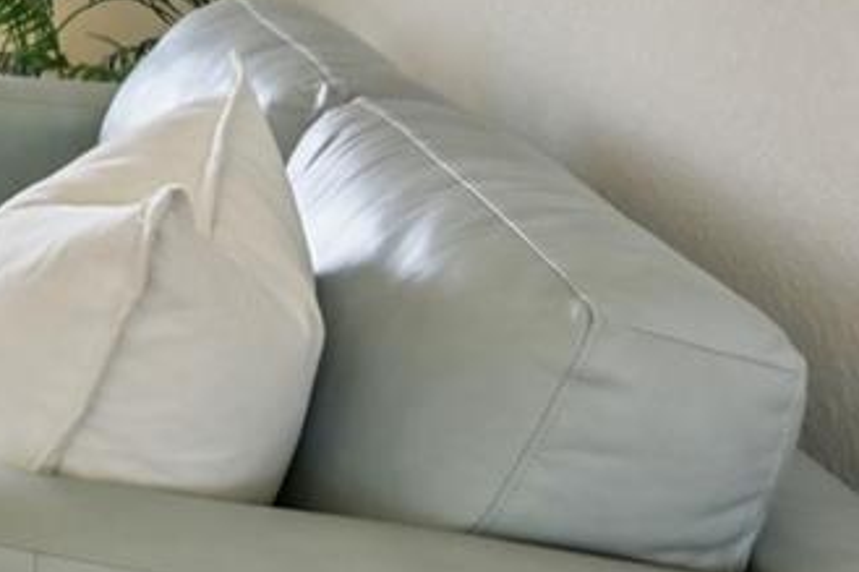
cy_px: -353
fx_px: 1622
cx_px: -809
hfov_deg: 19.3
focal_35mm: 68
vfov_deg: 17.4
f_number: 8
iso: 400
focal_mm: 14
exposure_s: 1/100
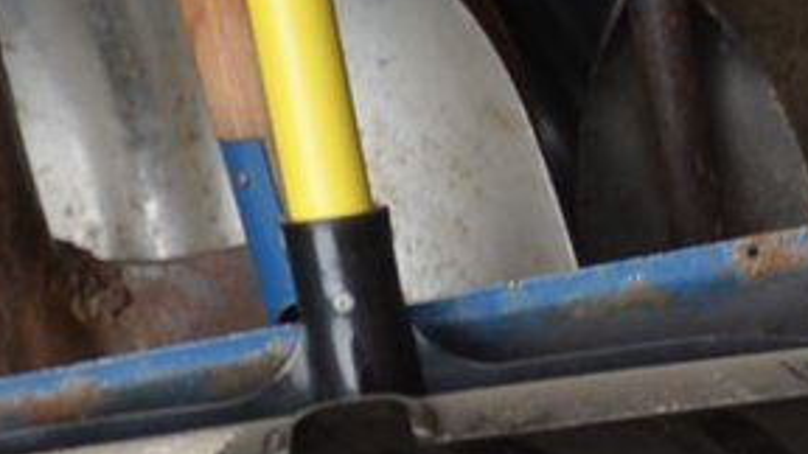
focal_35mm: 224
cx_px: 2037
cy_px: 660
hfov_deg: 8.6
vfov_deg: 5.4
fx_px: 4799
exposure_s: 1/125
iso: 180
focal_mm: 24
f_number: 5.6
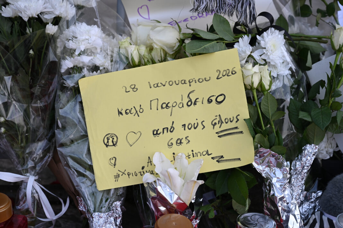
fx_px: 657
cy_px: 114
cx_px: 172
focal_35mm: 69
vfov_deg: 19.7
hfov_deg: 29.3
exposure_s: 1/1600
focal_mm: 69
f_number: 4.5
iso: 400
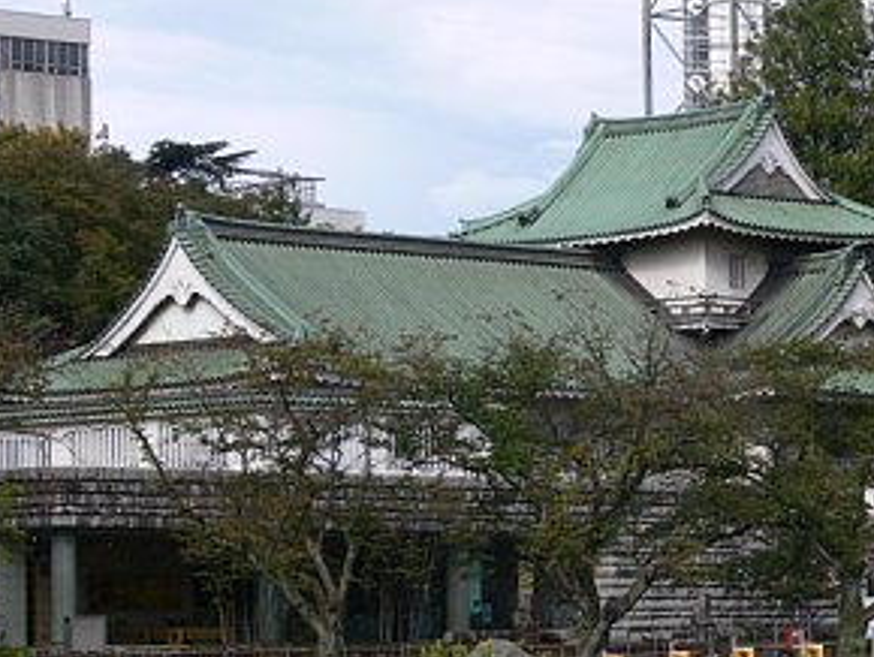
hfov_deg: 12.0
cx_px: 518
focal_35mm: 164
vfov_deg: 9.1
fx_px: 4144
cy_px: 319
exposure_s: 1/200
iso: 80
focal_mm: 25.1
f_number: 5.6
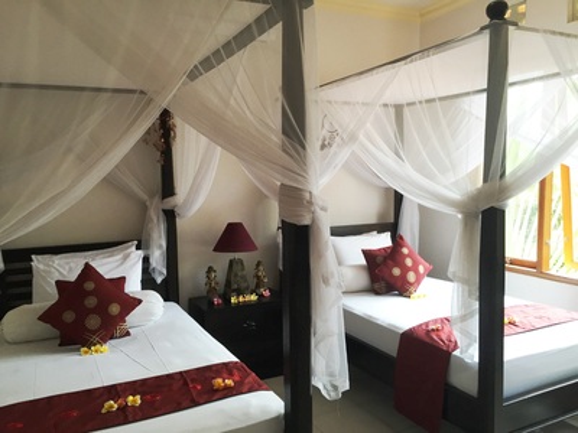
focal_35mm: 29
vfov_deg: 48.2
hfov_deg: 61.7
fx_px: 484
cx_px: 289
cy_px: 216
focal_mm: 4.15
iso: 50
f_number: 2.2
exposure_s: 1/33
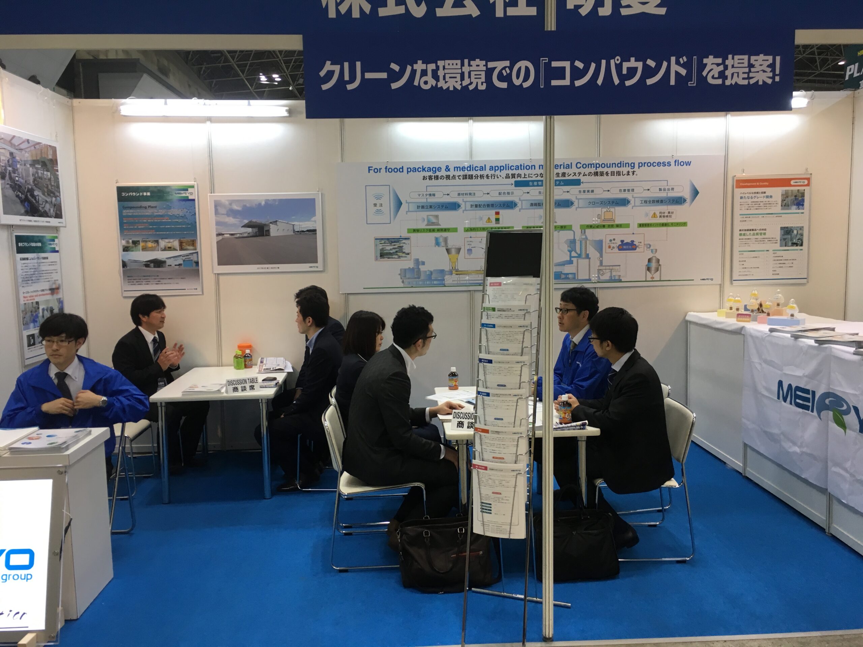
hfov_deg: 61.7
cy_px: 324
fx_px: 723
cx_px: 432
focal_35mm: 29
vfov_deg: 48.2
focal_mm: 4.15
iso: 40
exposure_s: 1/33
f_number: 2.2
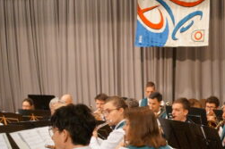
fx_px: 631
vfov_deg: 13.4
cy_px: 128
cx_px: 185
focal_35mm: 101
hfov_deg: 20.0
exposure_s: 1/160
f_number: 4.5
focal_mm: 26
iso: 2500
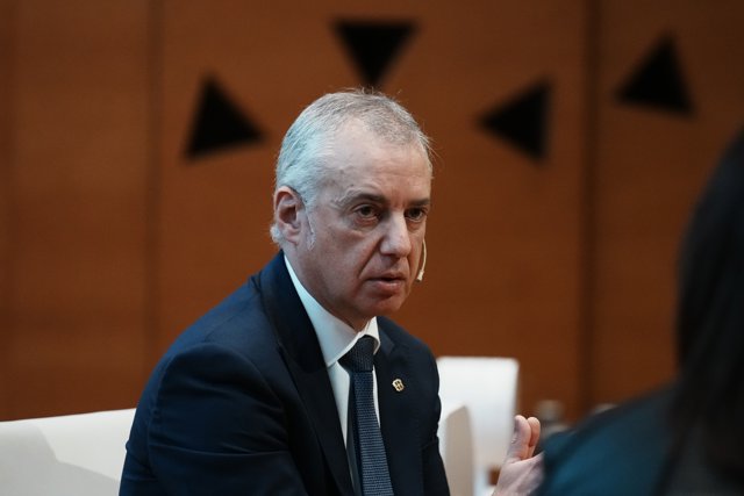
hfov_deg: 7.9
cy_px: 248
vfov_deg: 5.3
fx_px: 5354
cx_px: 372
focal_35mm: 259
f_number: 2.8
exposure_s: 1/400
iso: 3200
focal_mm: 173
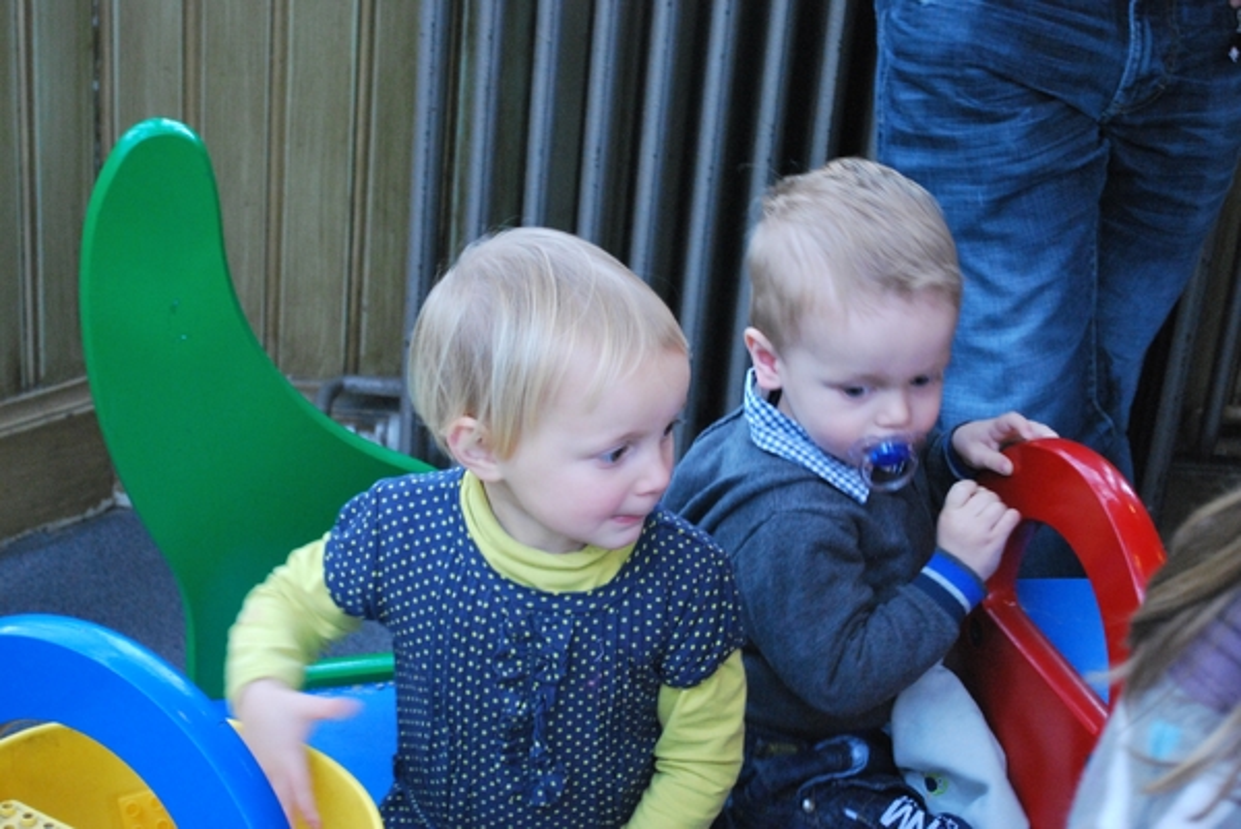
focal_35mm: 69
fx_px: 2380
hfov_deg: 29.2
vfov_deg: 19.8
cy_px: 414
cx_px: 620
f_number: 5.3
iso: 1600
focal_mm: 46
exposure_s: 1/30
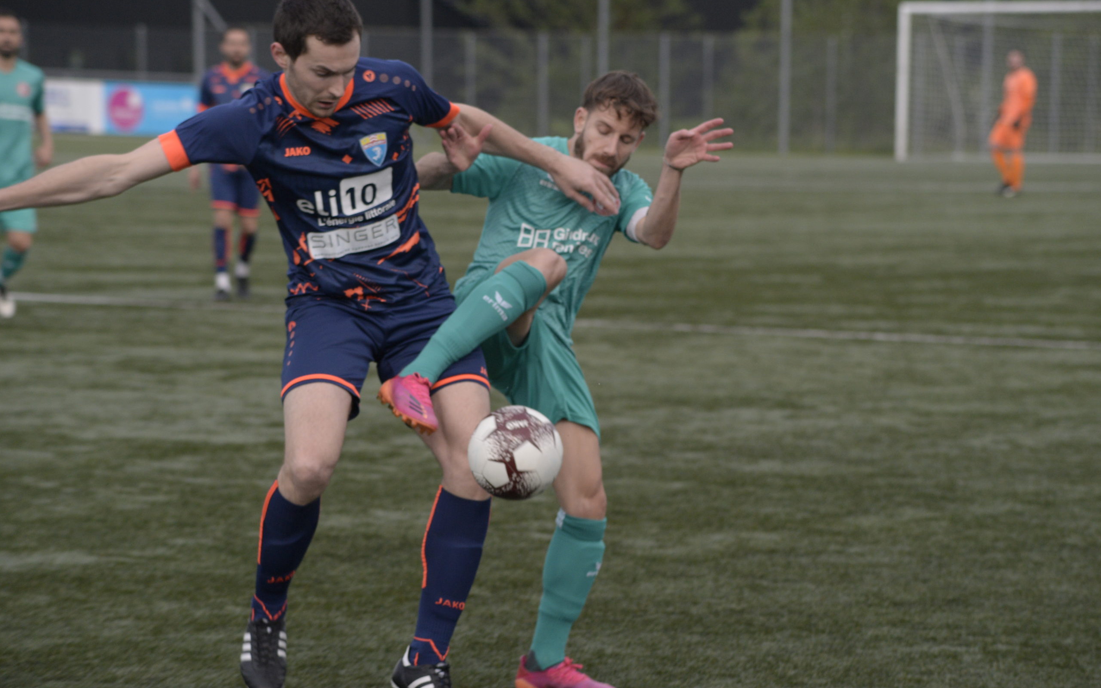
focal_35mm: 143
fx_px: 4291
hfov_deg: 14.6
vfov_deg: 9.2
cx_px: 551
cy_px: 344
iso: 2000
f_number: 5.6
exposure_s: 1/640
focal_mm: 140
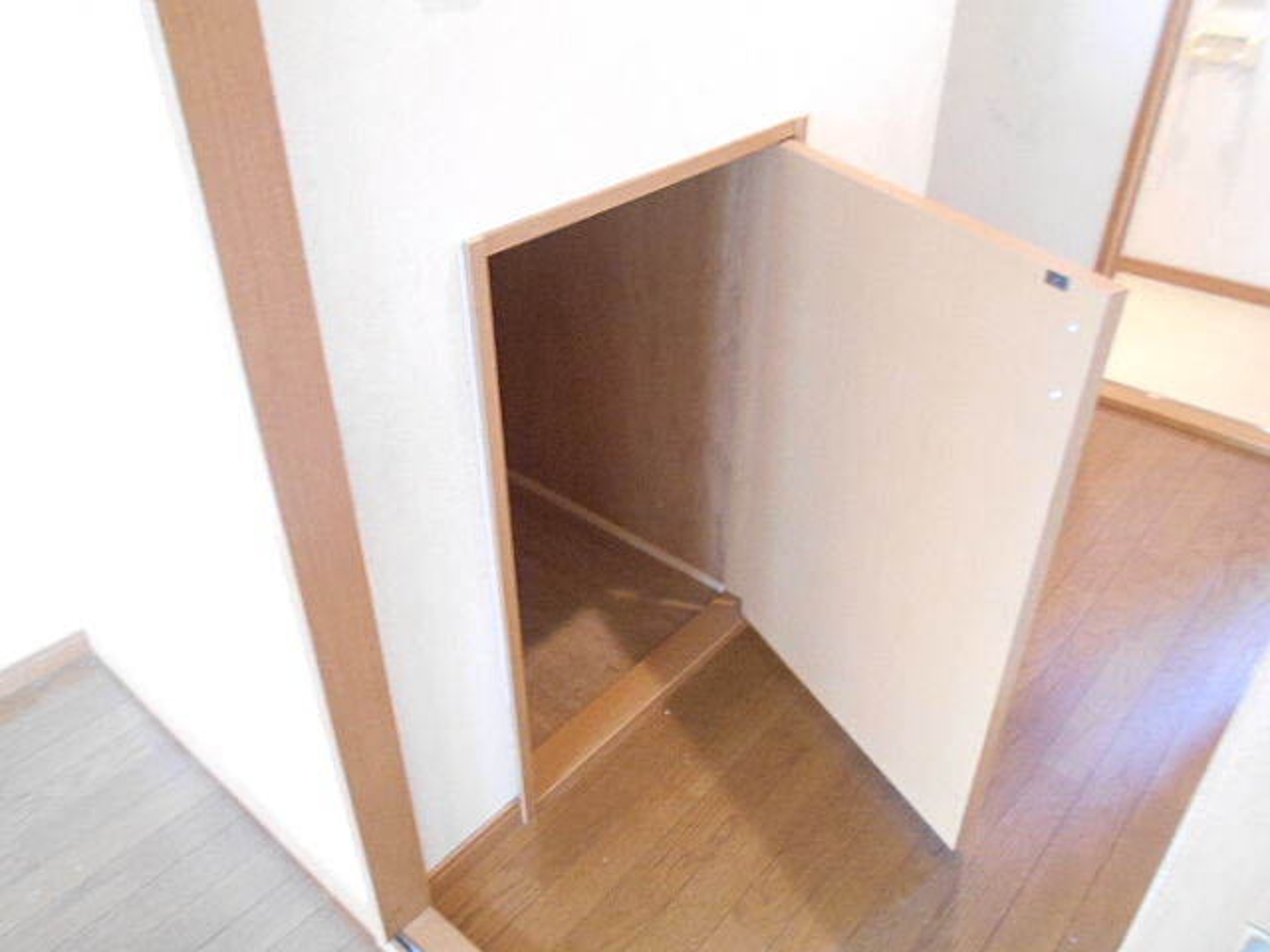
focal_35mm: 26
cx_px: 635
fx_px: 954
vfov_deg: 53.1
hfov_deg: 67.3
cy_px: 476
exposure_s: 1/10
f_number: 3.2
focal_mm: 4.6
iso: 800
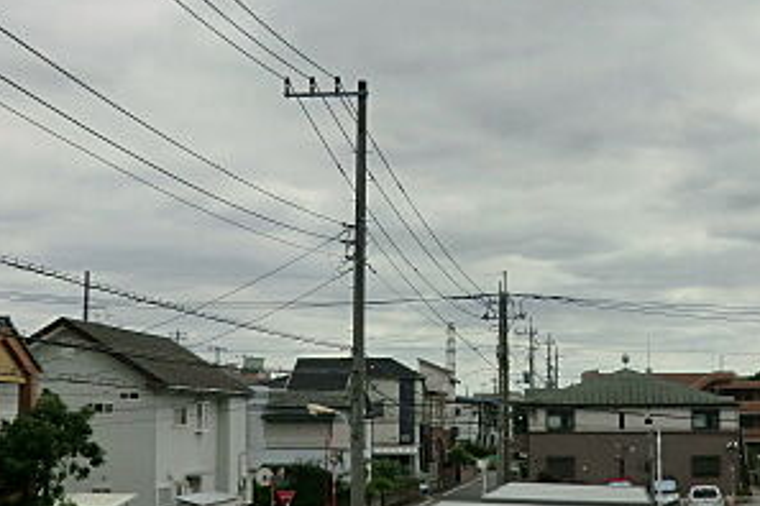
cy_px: 250
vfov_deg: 20.9
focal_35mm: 65
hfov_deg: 30.4
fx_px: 1372
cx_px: 583
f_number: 7.9
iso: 64
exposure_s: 1/400
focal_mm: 5.2
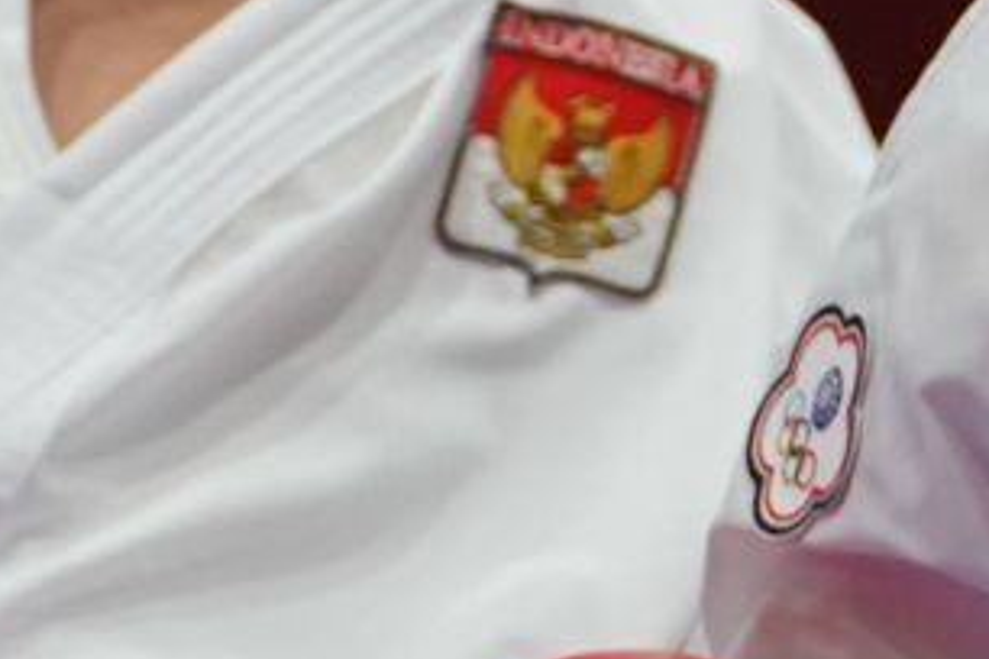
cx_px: 443
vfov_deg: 0.6
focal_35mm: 2134
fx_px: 58621
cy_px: -13
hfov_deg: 1.0
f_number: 4
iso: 2000
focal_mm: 242
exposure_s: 1/1000
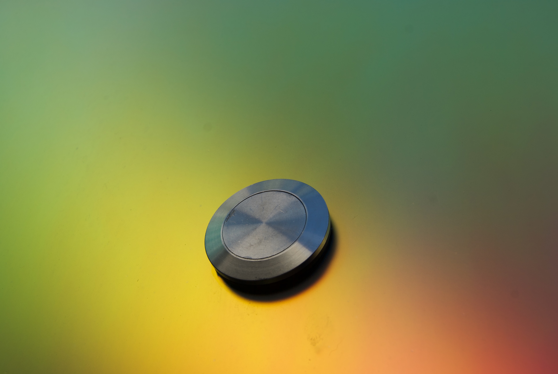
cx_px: 279
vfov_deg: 29.0
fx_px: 722
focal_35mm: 46
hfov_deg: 42.3
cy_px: 187
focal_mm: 31
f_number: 8
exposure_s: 1/160
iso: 100
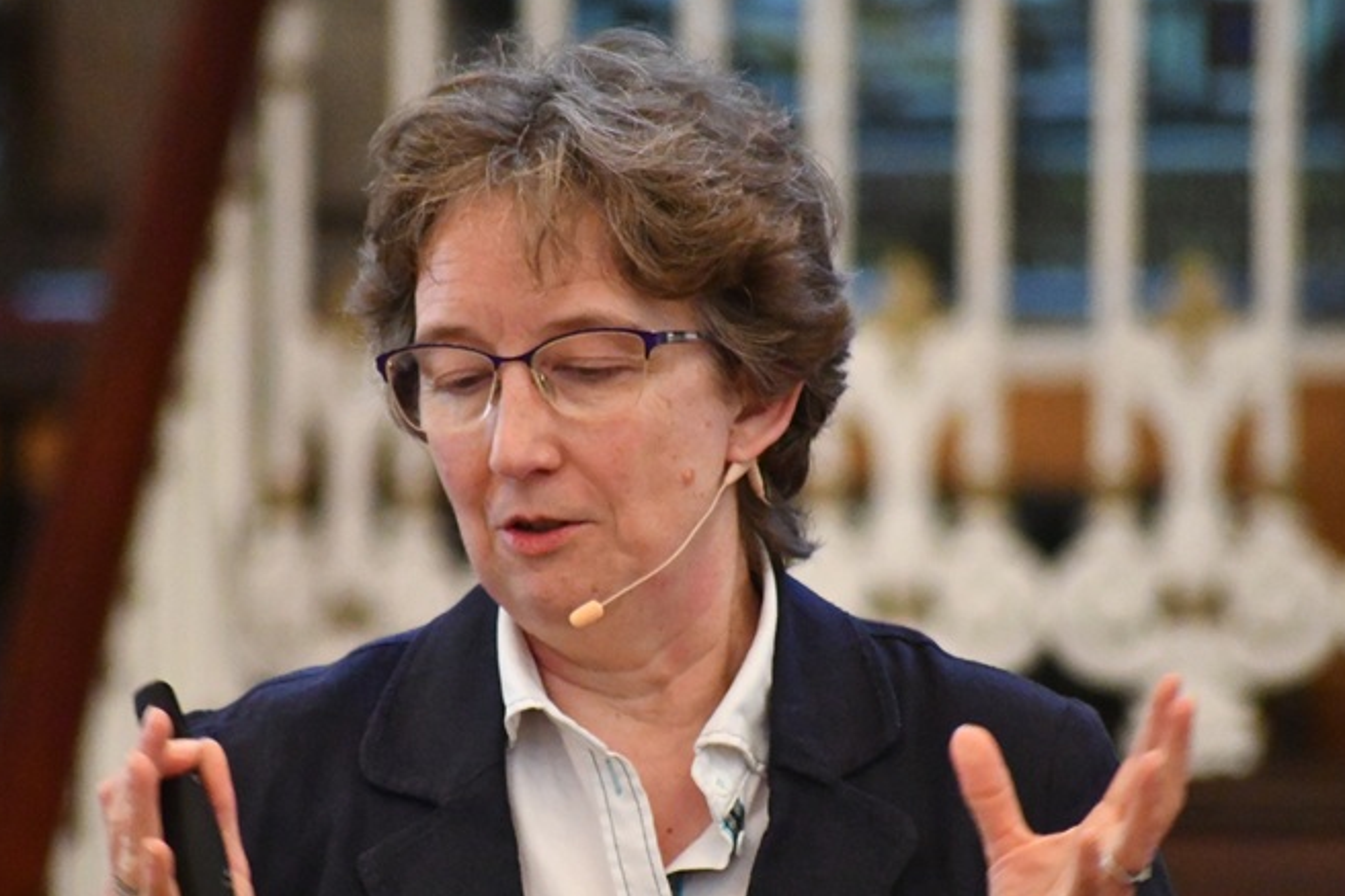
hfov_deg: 4.2
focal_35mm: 494
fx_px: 18451
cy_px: 540
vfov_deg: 2.8
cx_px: 613
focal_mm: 270
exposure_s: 1/200
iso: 12800
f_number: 5.6
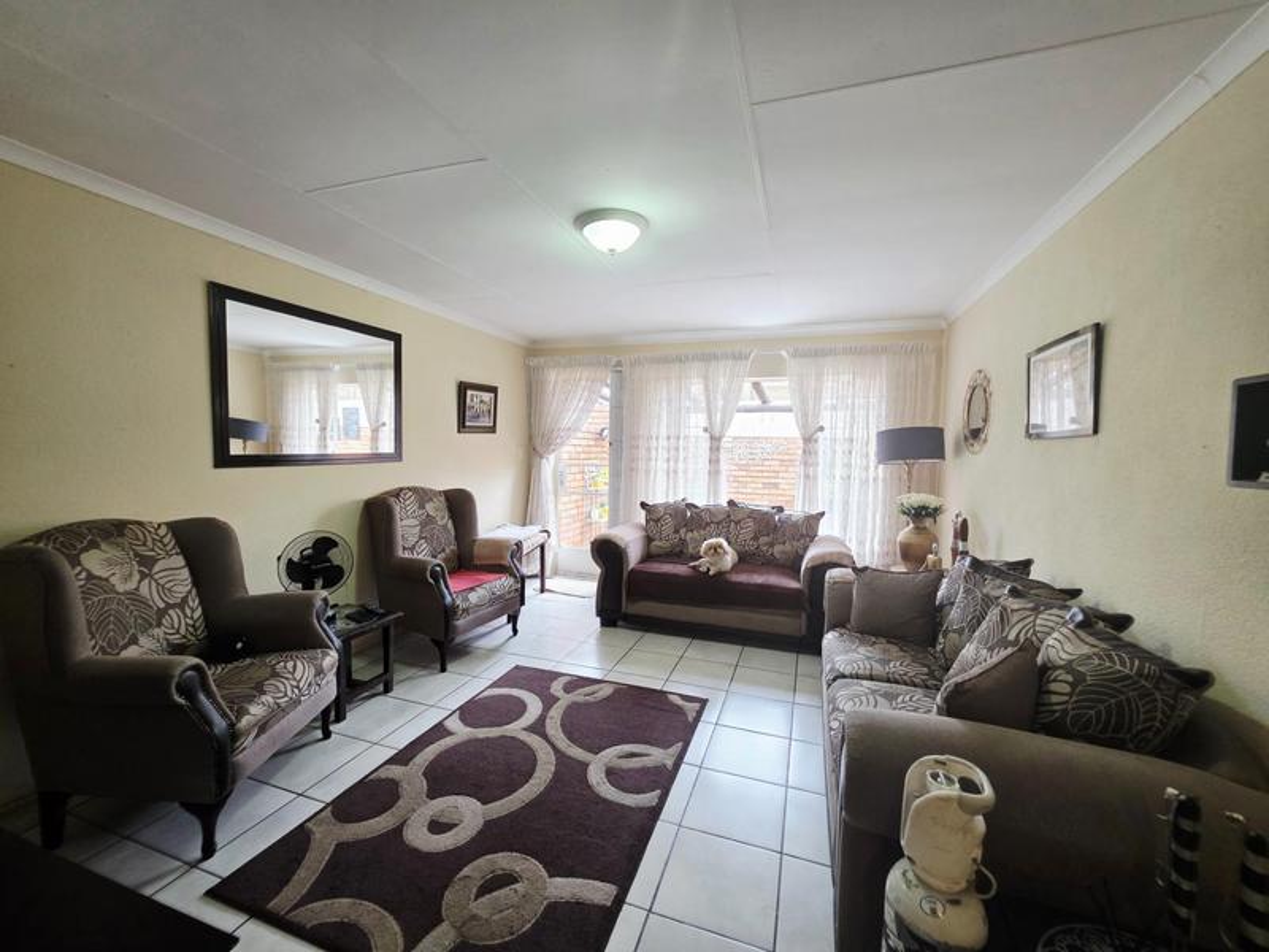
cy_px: 476
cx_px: 634
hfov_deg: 106.2
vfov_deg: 89.9
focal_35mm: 13
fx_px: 477
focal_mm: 2.2
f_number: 1.9
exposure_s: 1/101
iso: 160
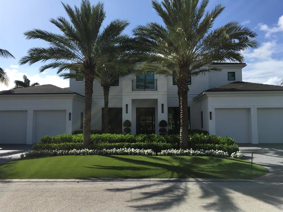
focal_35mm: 29
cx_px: 142
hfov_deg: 61.7
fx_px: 237
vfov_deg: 48.2
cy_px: 106
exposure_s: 1/1709
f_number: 2.2
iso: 25
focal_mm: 4.15
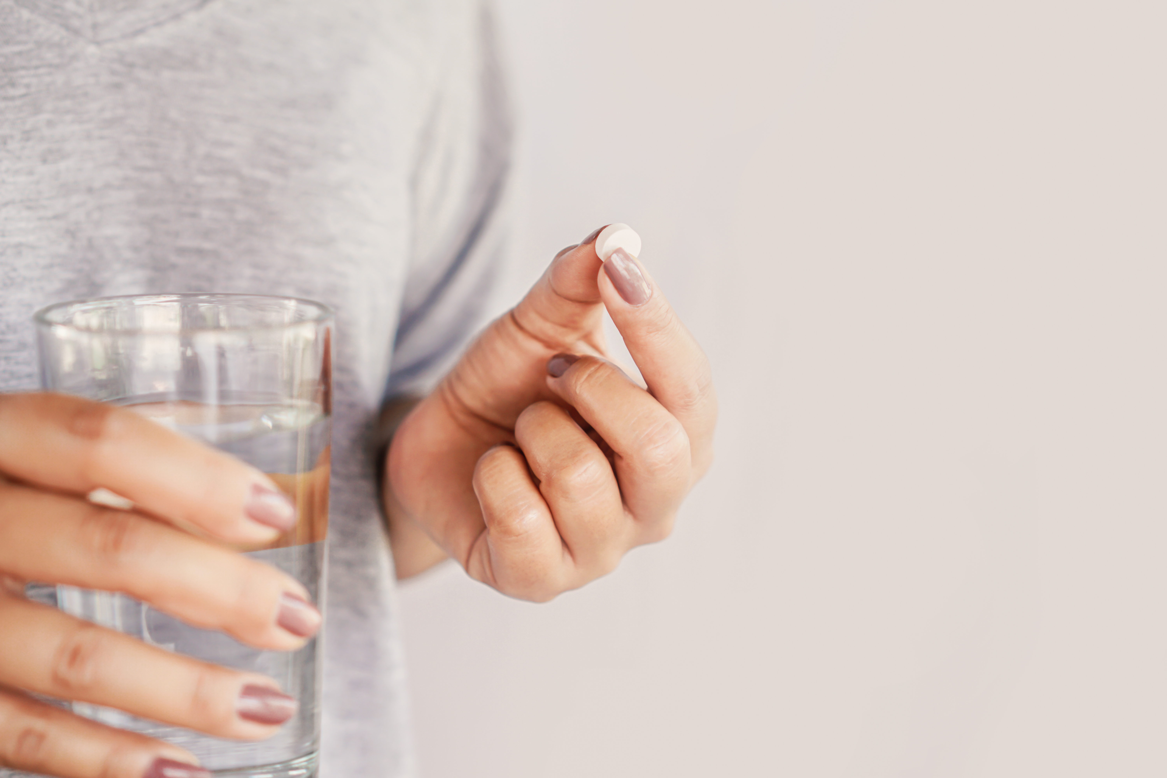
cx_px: 584
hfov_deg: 37.9
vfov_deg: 25.8
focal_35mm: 52
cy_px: 389
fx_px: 1702
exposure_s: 1/100
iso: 100
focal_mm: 35
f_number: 2.2
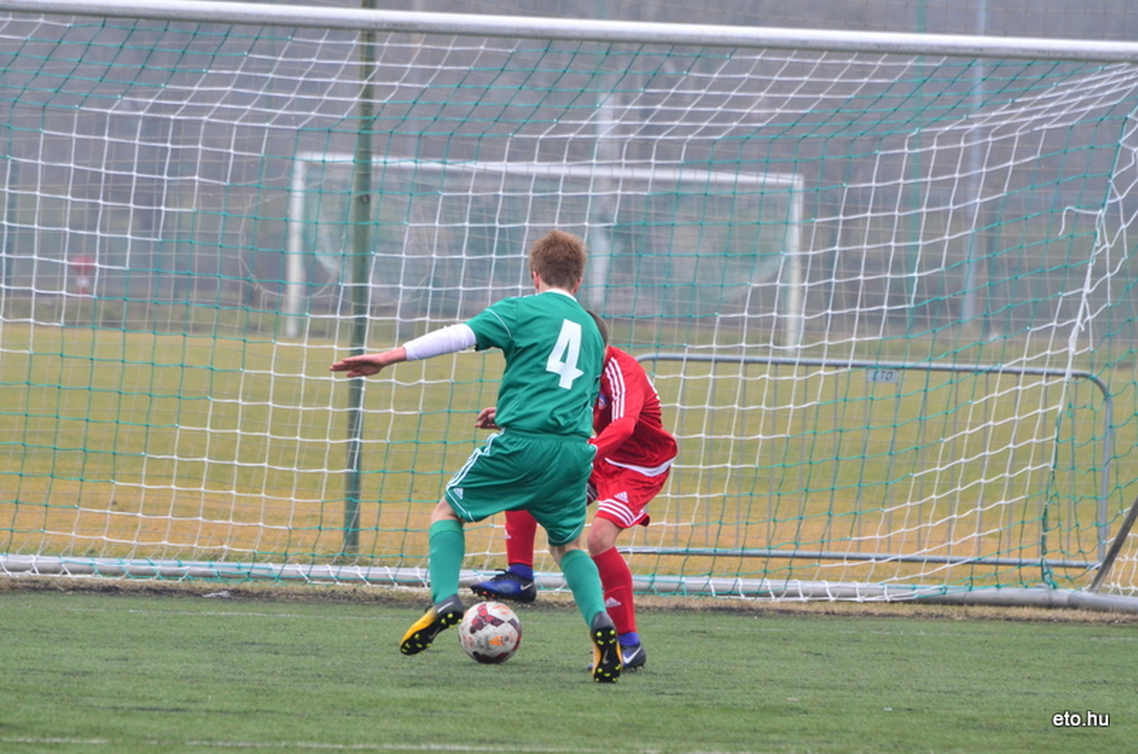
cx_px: 569
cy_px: 377
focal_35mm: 375
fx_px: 11830
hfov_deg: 5.5
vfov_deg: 3.7
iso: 1600
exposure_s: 1/640
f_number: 6.3
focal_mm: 250
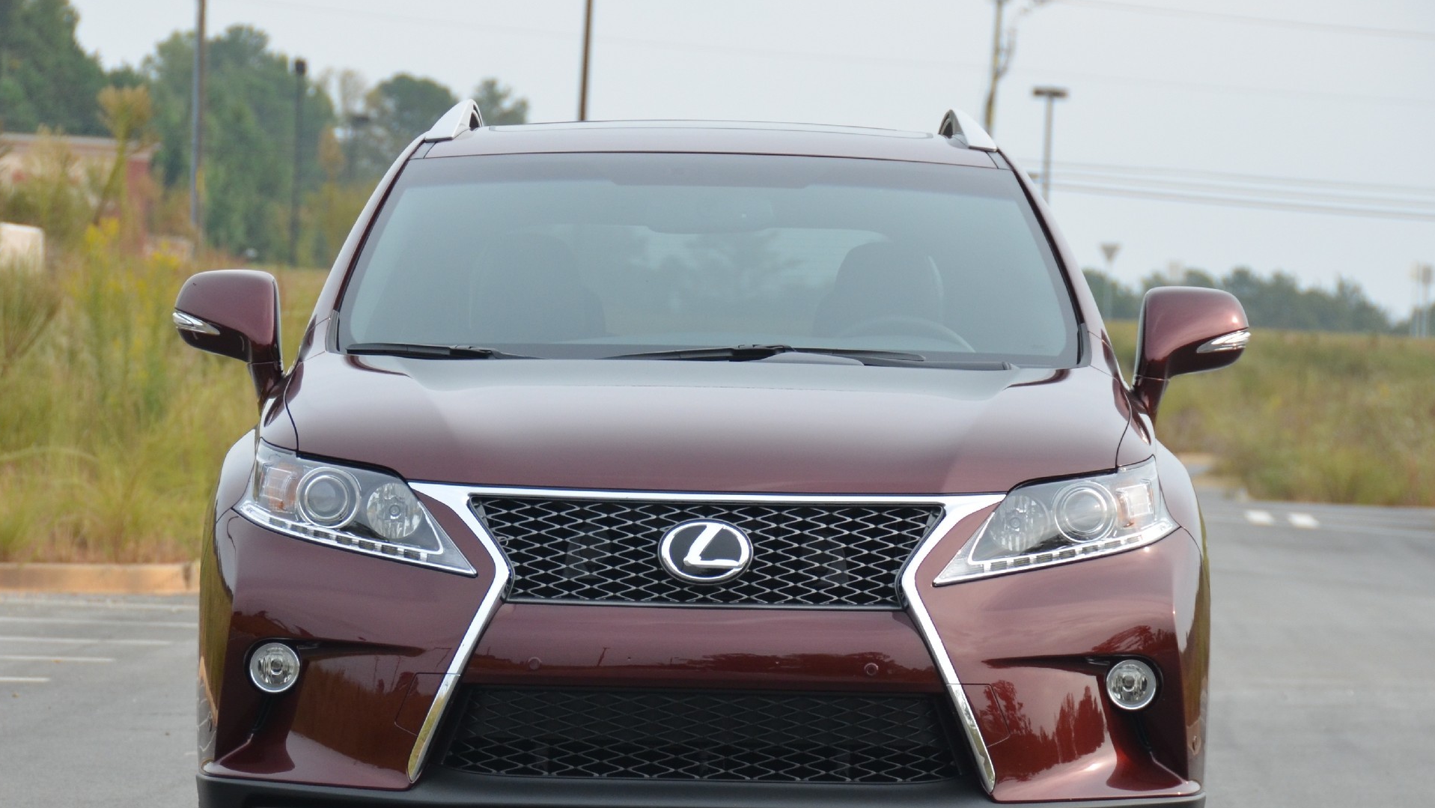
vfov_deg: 5.3
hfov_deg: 9.4
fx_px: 8715
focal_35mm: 229
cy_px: 485
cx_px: 639
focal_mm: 112
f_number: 5.3
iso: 720
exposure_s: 1/1000
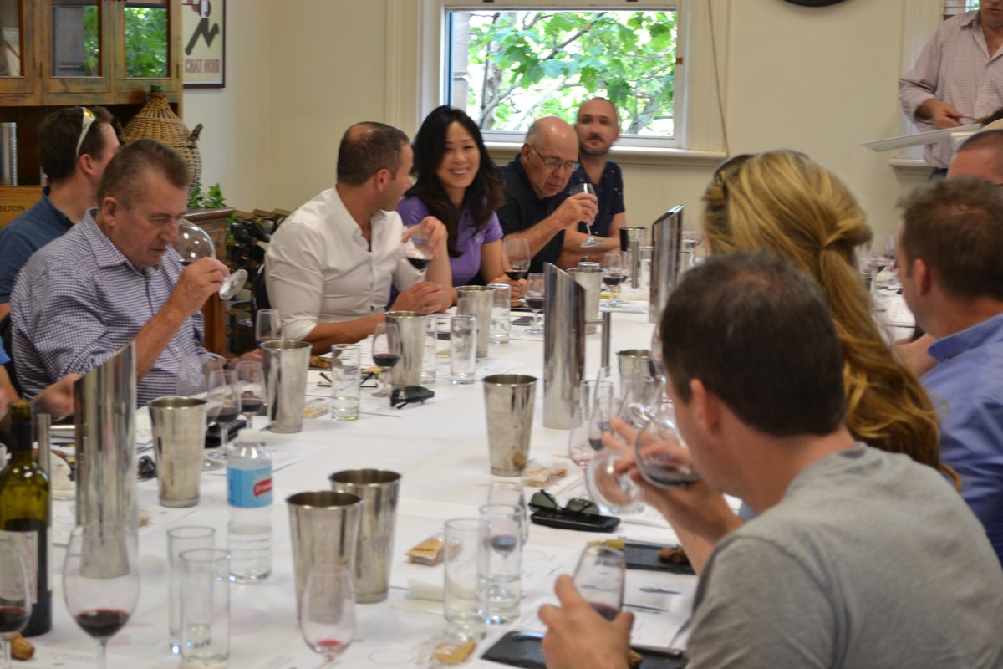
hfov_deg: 30.5
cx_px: 502
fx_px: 1839
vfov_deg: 20.6
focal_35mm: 66
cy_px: 334
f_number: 5.3
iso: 400
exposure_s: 1/20
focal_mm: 44
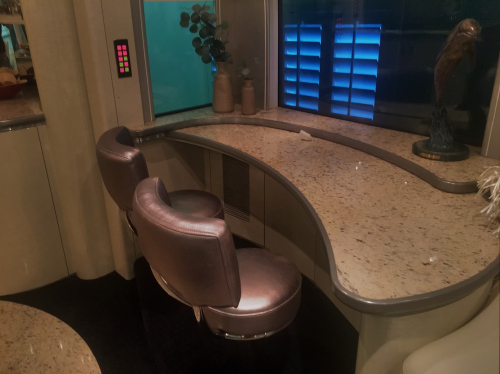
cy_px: 187
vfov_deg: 48.2
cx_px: 250
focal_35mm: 29
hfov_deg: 61.7
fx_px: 419
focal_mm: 4.15
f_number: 2.2
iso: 160
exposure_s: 1/30
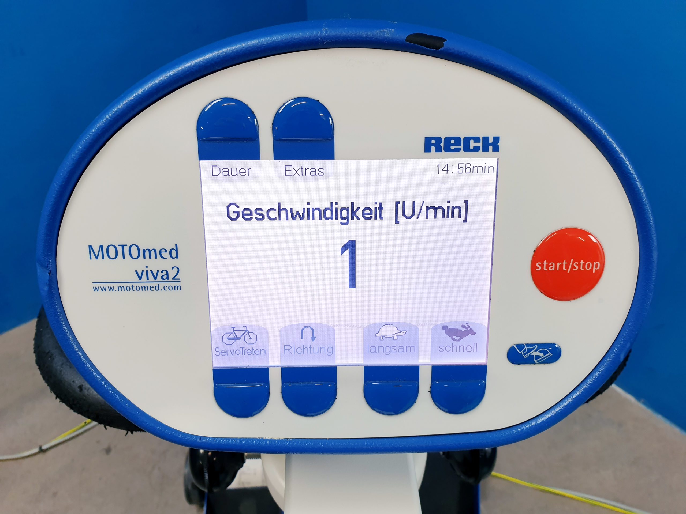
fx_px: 515
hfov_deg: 67.3
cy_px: 257
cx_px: 343
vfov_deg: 53.1
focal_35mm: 26
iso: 64
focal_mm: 4.3
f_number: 2.4
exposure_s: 1/50
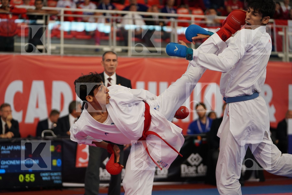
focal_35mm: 109
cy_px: 98
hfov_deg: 18.8
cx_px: 146
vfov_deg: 12.6
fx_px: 884
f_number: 2.8
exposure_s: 1/1000
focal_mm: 109
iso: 1250
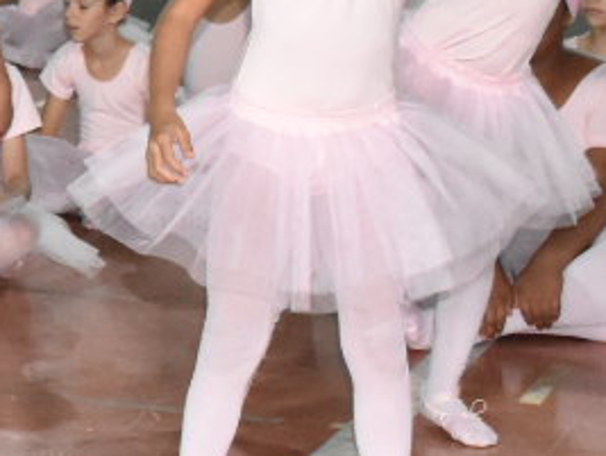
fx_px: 3522
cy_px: 132
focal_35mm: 201
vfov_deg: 7.4
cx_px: -747
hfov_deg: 9.0
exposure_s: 1/100
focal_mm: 23
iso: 3200
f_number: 5.6
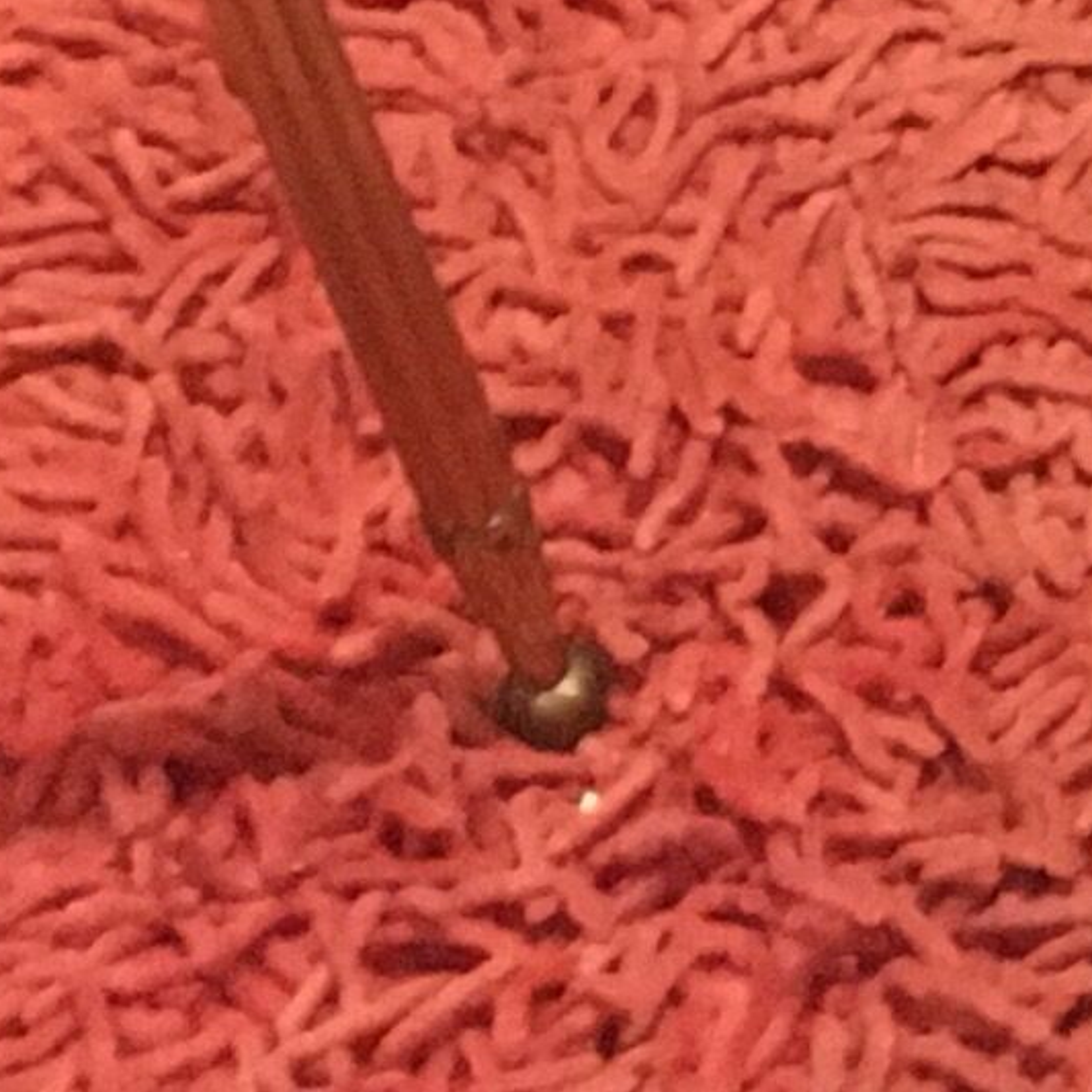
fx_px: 6924
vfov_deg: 8.3
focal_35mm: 194
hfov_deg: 8.0
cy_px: -1446
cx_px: 3055
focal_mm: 4.15
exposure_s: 1/17
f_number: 2.2
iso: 500
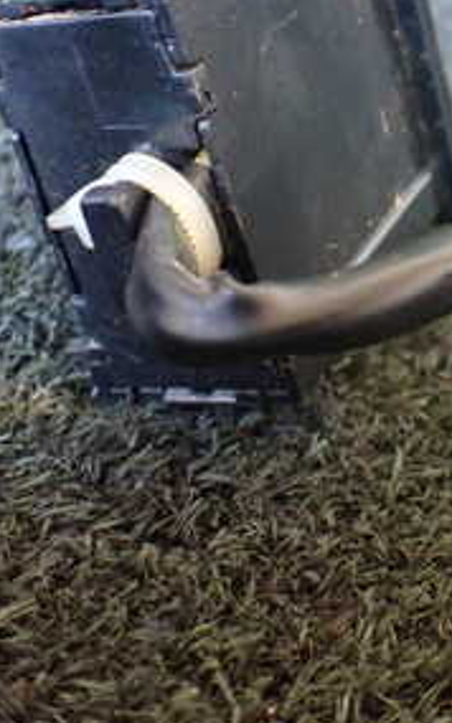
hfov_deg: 18.6
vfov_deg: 30.2
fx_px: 1321
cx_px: 510
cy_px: 195
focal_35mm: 67
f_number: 2.3
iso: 800
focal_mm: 5.4
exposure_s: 1/30
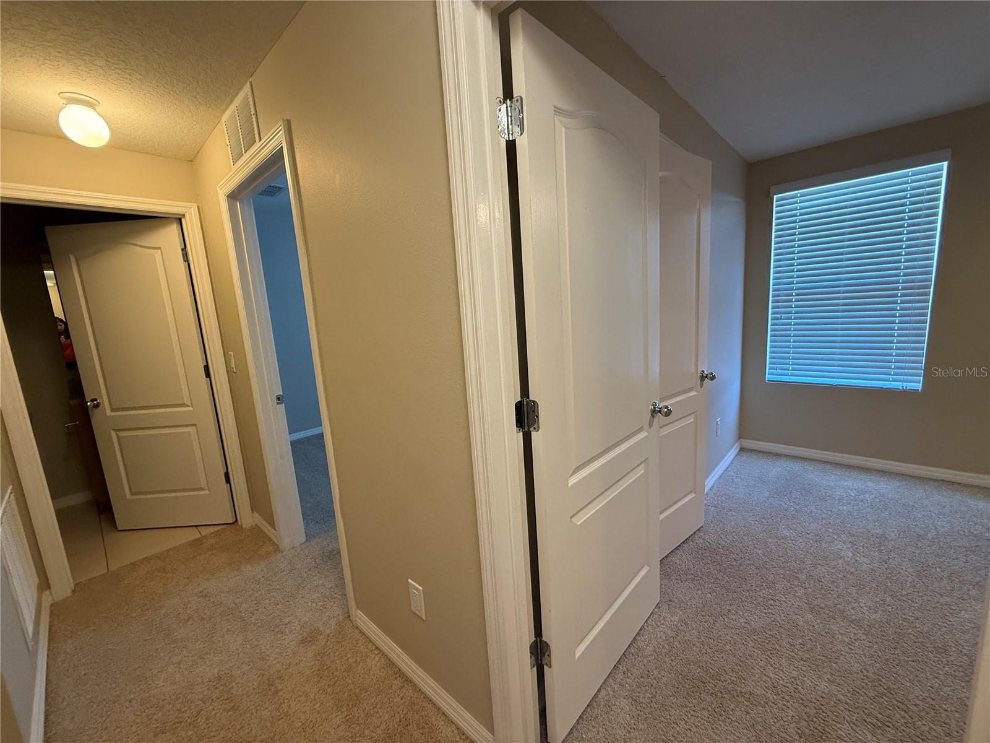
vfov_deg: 85.7
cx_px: 495
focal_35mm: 14
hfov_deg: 102.1
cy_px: 372
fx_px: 400
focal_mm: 2.22
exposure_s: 1/60
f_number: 2.2
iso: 250
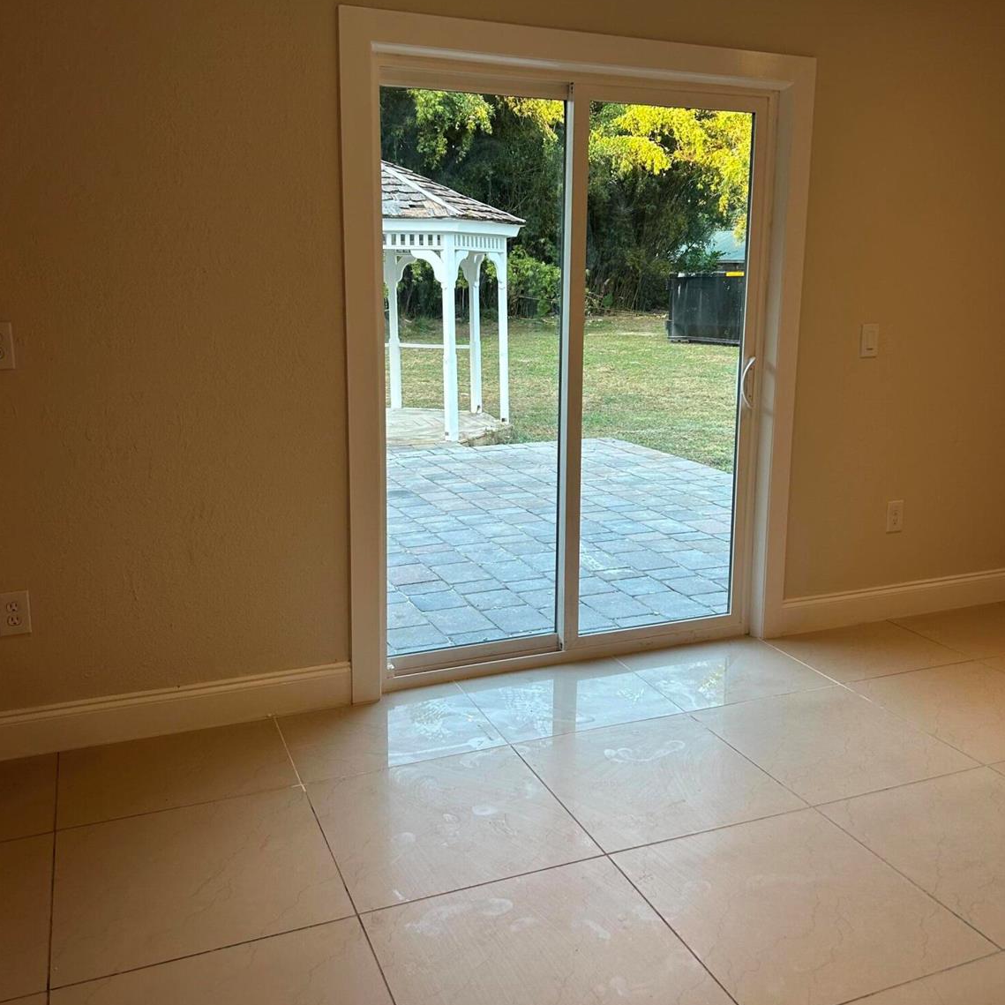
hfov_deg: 52.5
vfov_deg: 52.3
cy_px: 425
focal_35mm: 31
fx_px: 1018
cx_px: 505
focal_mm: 5.7
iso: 80
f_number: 1.5
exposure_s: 1/120
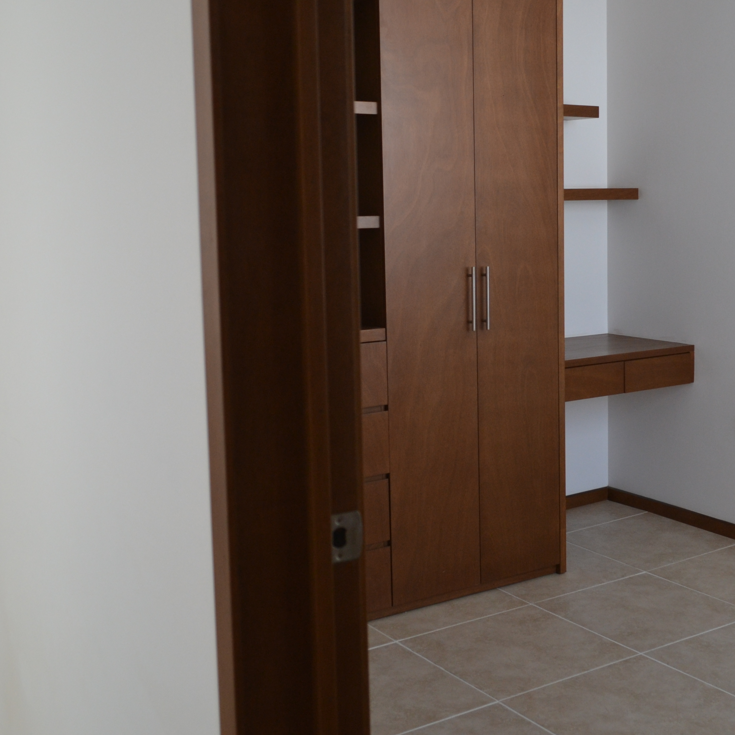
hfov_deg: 37.9
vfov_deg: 38.2
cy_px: 308
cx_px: 492
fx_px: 1057
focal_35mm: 44
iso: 450
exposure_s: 1/500
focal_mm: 18
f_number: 3.5
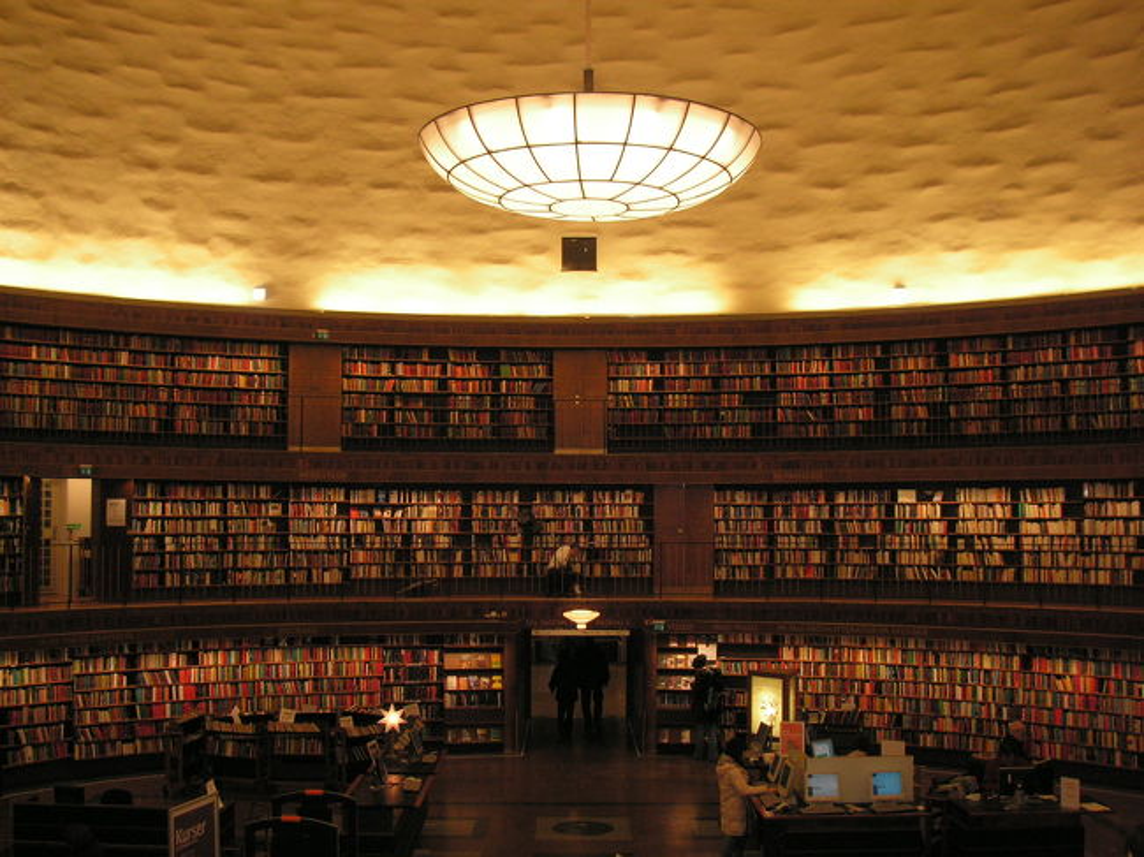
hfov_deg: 49.0
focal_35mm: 38
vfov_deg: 37.7
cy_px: 428
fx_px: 1255
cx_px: 572
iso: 160
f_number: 3.3
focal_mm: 6.3
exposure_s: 1/45
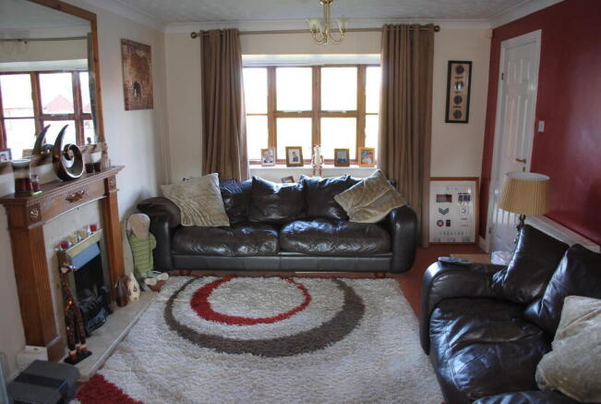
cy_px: 202
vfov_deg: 48.1
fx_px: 452
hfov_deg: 67.3
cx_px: 300
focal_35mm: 27
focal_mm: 18
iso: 200
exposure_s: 1/15
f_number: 3.5
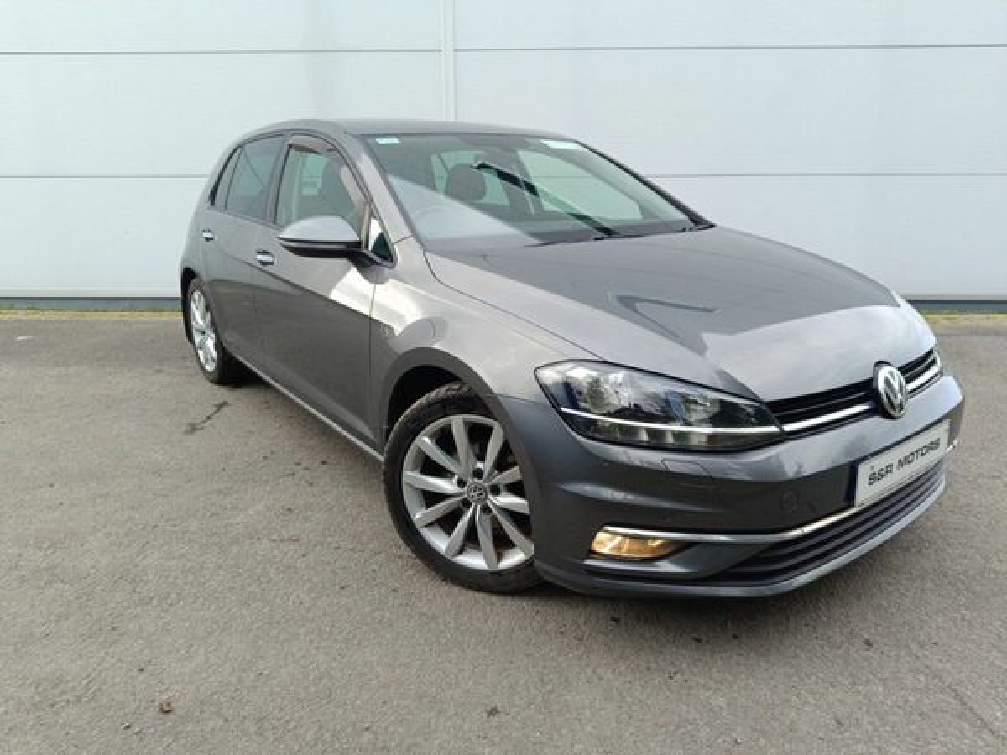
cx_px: 504
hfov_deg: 71.6
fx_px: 698
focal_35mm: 24
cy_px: 378
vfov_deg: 56.8
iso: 51
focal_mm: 5.59
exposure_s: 1/164
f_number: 1.88
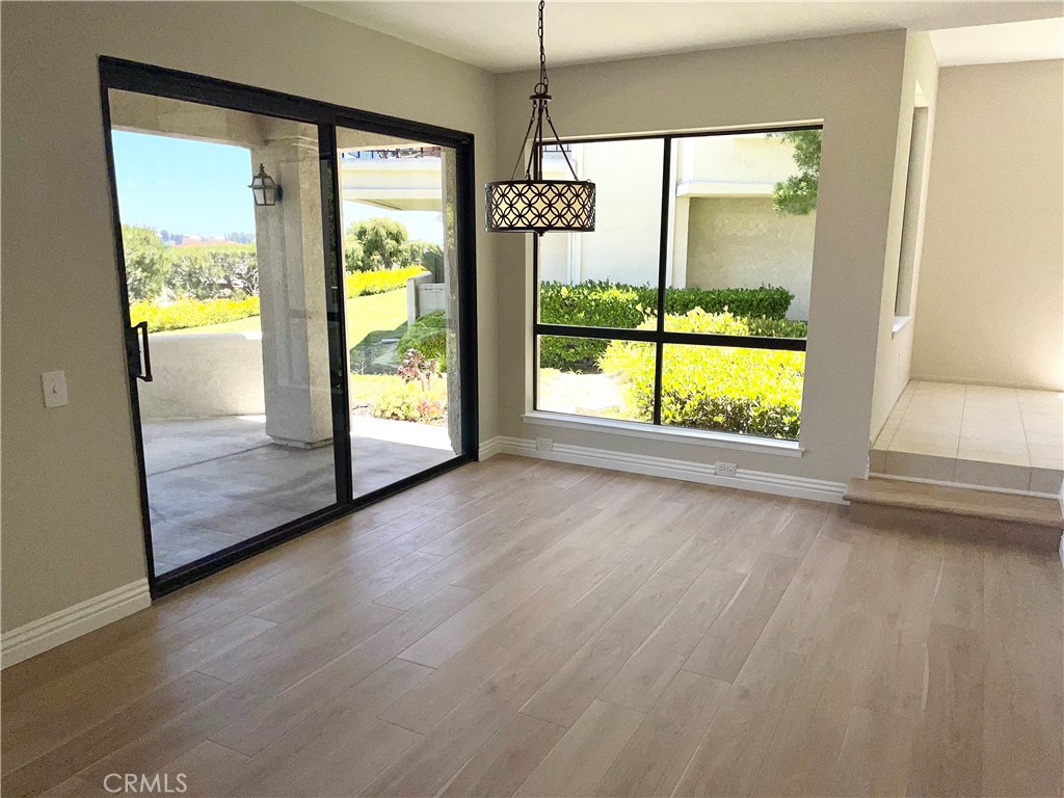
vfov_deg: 53.1
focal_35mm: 26
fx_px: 799
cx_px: 532
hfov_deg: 67.3
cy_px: 399
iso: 32
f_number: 1.6
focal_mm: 5.1
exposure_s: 1/1946
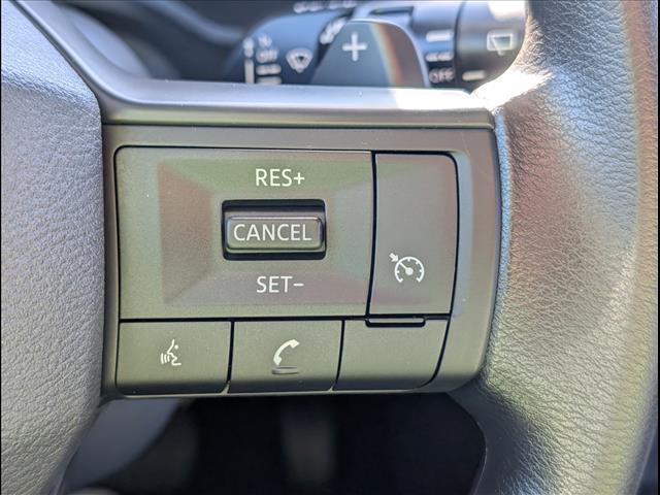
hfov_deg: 38.9
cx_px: 330
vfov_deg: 29.7
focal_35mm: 49
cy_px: 248
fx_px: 934
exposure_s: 1/345
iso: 209
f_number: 1.68
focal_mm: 6.9
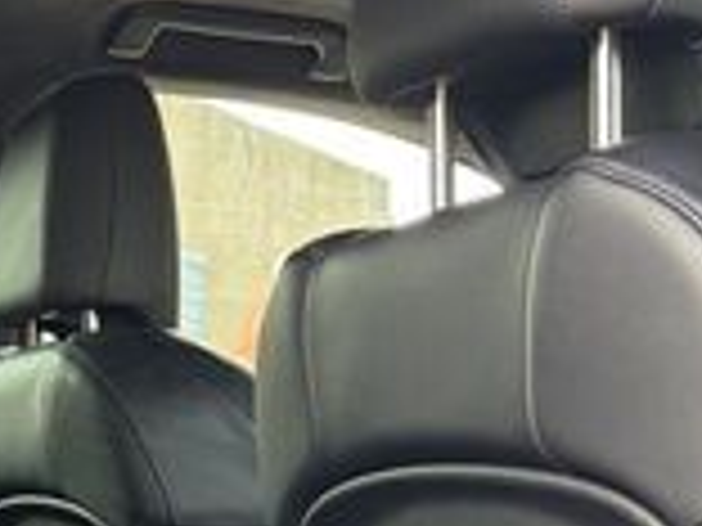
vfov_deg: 13.3
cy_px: 706
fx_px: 2170
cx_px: -396
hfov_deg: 16.5
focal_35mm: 107
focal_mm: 5.96
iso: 125
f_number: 1.6
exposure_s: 1/103
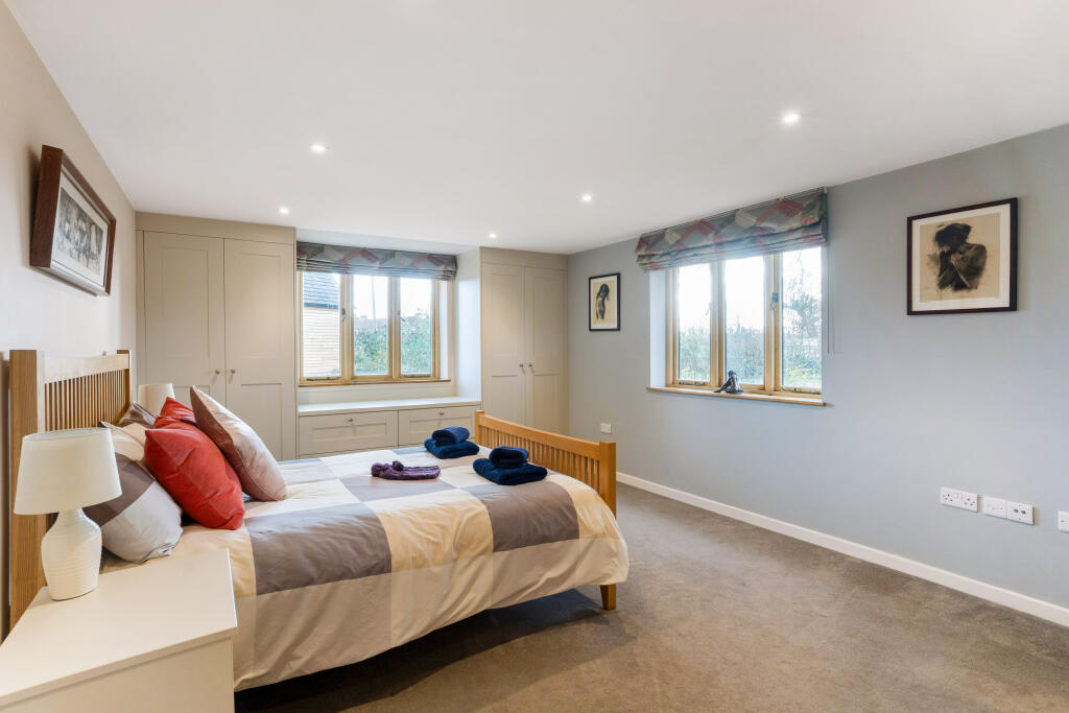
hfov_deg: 96.7
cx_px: 534
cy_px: 356
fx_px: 475
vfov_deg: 73.8
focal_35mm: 16
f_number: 8
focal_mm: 16
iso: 640
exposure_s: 1/15
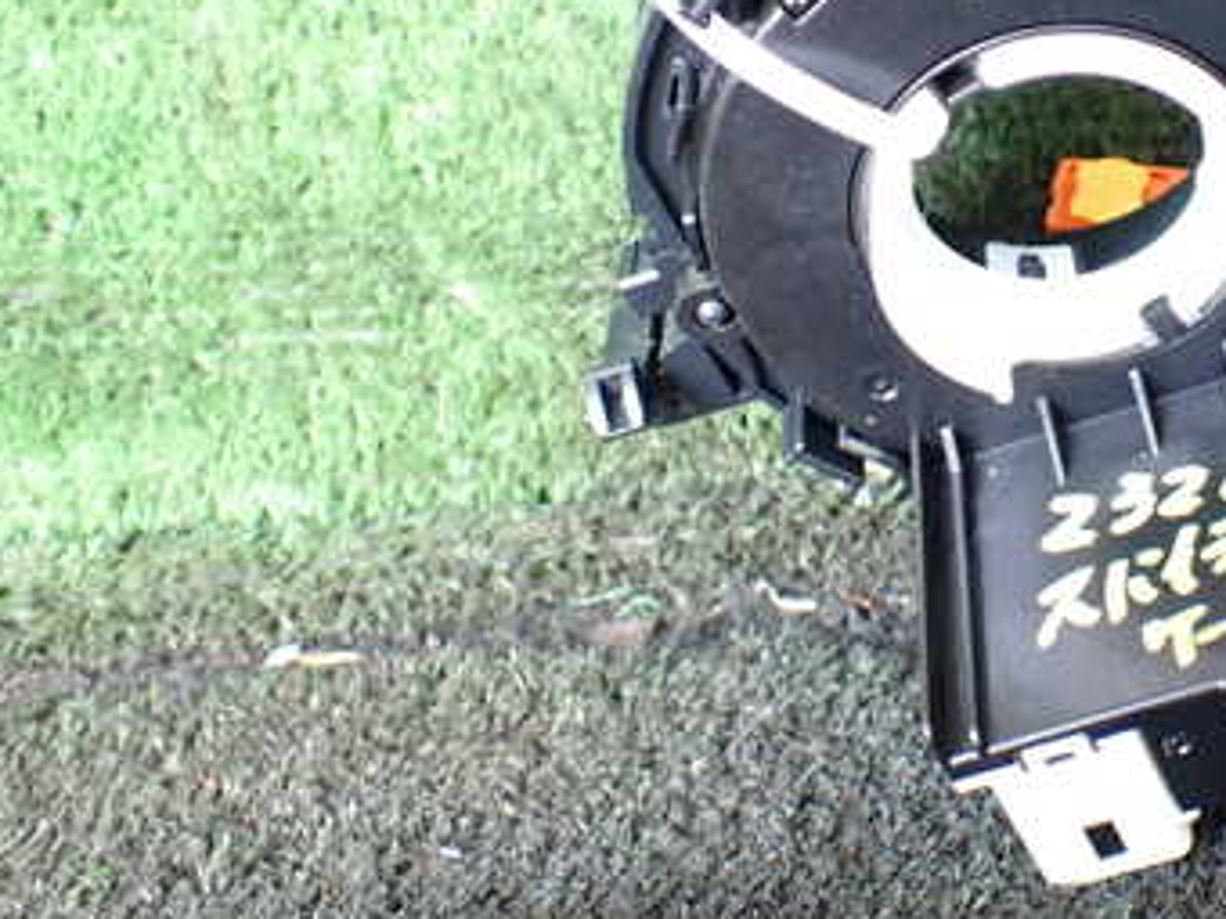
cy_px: 216
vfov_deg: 27.1
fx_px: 1877
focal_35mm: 53
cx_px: 1057
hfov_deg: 34.5
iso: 800
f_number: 2.3
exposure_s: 1/50
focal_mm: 5.4
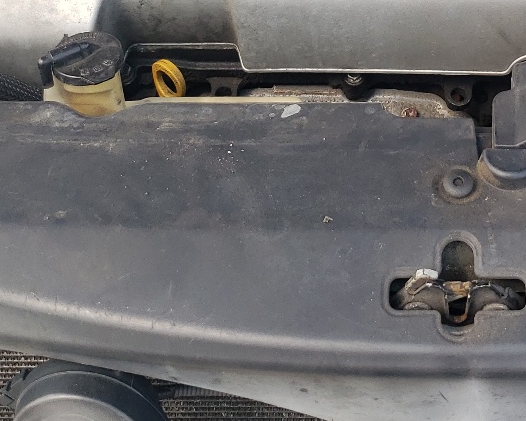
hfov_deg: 24.0
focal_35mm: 77
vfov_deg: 19.0
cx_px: 489
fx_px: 1199
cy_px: -63
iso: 50
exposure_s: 1/400
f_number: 1.5
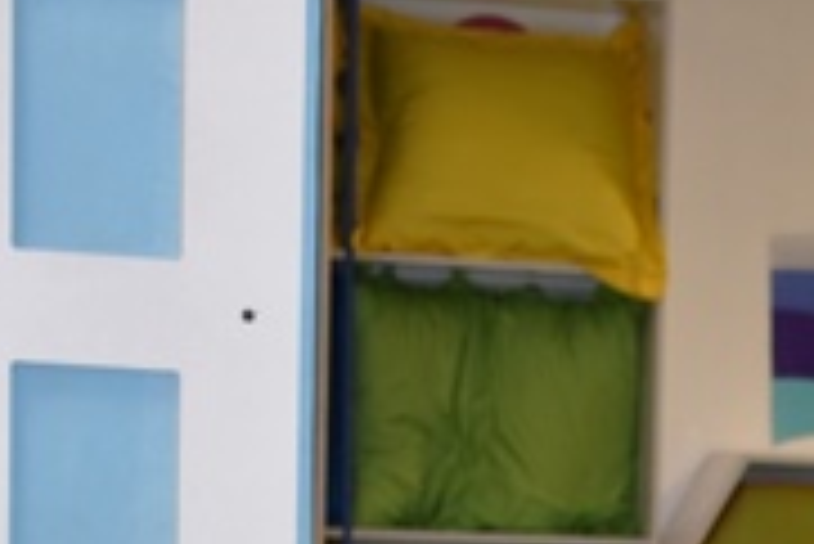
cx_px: 1079
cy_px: 1036
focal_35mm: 172
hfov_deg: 11.6
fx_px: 3892
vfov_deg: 7.7
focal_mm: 26
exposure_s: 1/80
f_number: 3.8
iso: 400
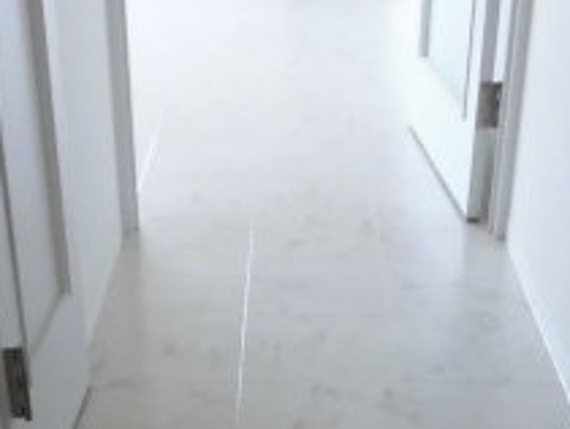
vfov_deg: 18.4
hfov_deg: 26.6
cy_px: 600
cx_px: 293
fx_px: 1203
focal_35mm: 73
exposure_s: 1/30
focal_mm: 4.3
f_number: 3.1
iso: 320
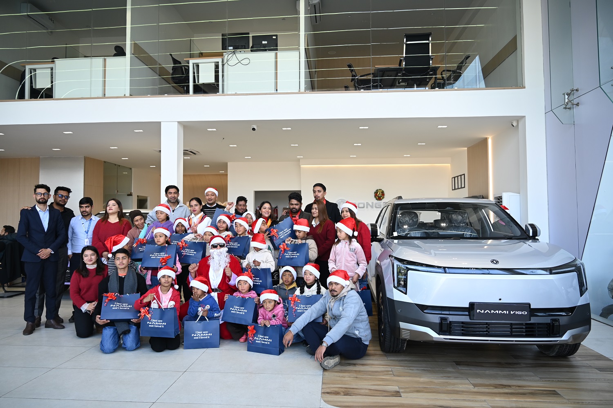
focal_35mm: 24
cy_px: 204
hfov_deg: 73.8
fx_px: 408
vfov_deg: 53.1
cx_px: 306
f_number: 4
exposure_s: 1/200
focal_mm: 24
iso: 400
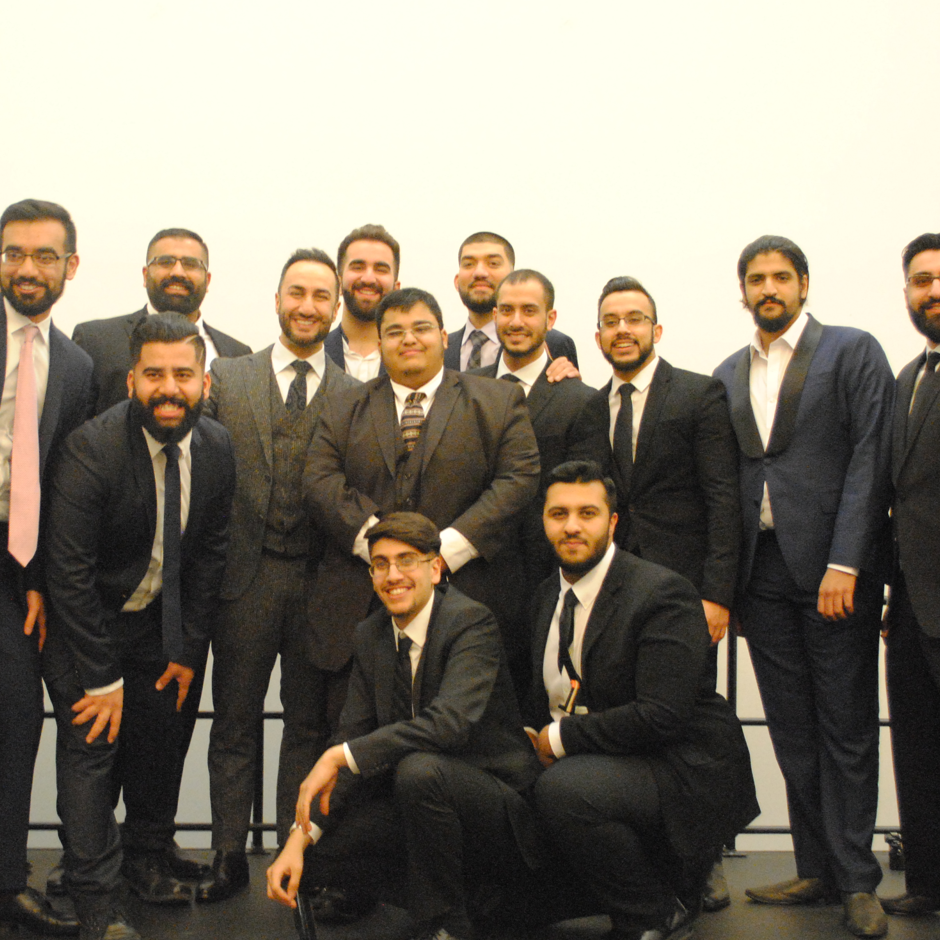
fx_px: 1720
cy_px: 492
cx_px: 363
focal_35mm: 56
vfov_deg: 30.6
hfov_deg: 30.5
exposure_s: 1/20
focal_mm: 24
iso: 1600
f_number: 4
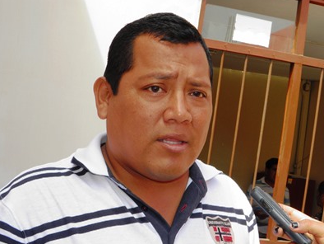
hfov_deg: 38.1
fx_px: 468
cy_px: 134
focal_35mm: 50
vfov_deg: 29.1
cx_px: 179
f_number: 6
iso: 50
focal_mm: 7.9
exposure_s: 1/100
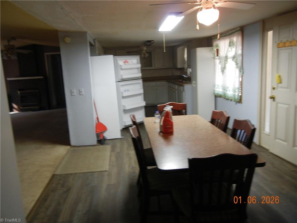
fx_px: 257
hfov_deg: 60.0
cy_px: 112
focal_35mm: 30
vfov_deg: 46.8
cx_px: 148
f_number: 3.5
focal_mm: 5.4
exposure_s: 1/30
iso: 231
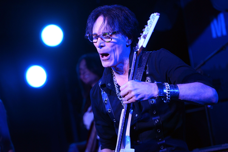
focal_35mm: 155
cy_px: 76
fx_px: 982
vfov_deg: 8.9
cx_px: 114
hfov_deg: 13.2
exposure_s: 1/500
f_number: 5
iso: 3200
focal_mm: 155
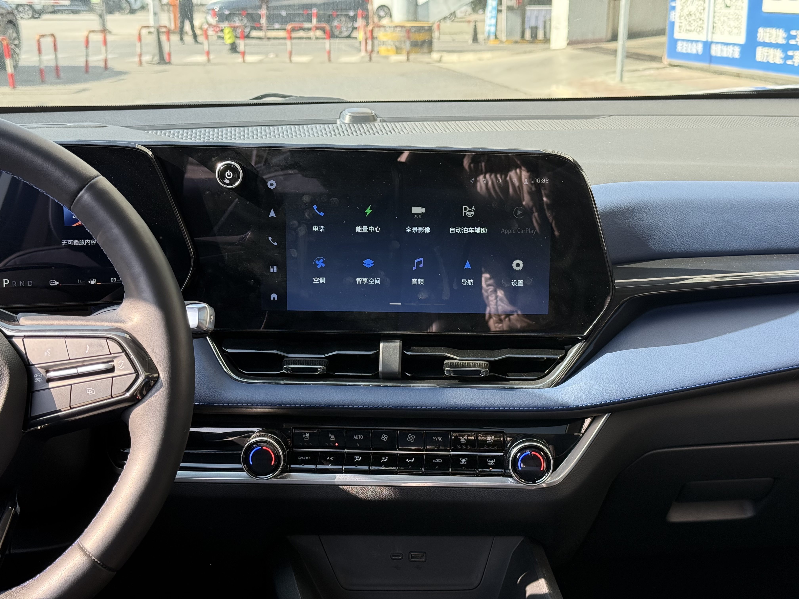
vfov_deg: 30.3
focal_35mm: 48
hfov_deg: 39.7
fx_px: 1108
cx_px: 400
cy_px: 300
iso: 80
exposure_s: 1/356
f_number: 1.78
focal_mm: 6.76
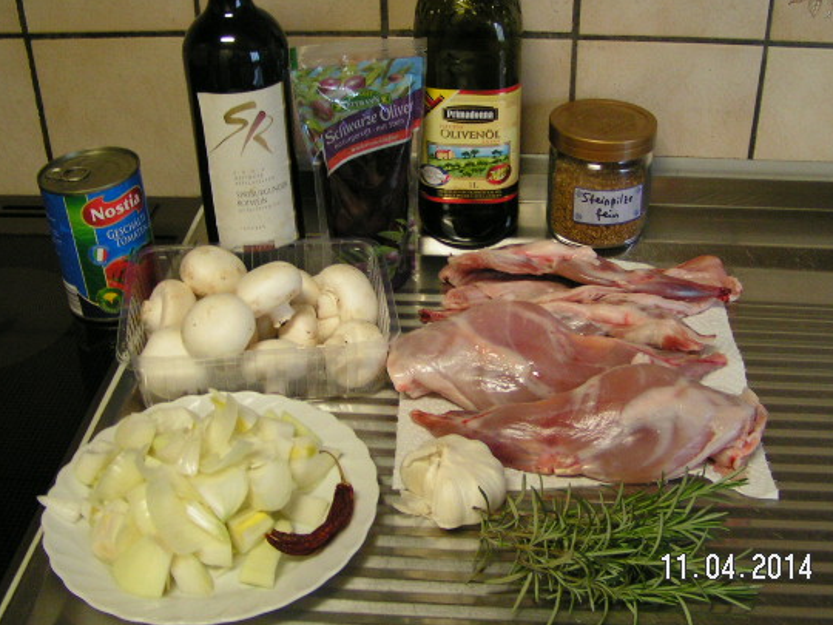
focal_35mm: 45
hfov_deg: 42.1
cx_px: 403
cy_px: 269
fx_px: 1083
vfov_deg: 32.1
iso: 200
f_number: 2.8
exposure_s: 1/15
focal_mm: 5.8
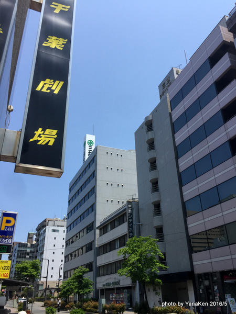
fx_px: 264
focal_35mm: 29
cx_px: 118
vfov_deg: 61.7
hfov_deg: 48.2
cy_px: 157
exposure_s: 1/1799
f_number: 2.2
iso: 32
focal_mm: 4.2
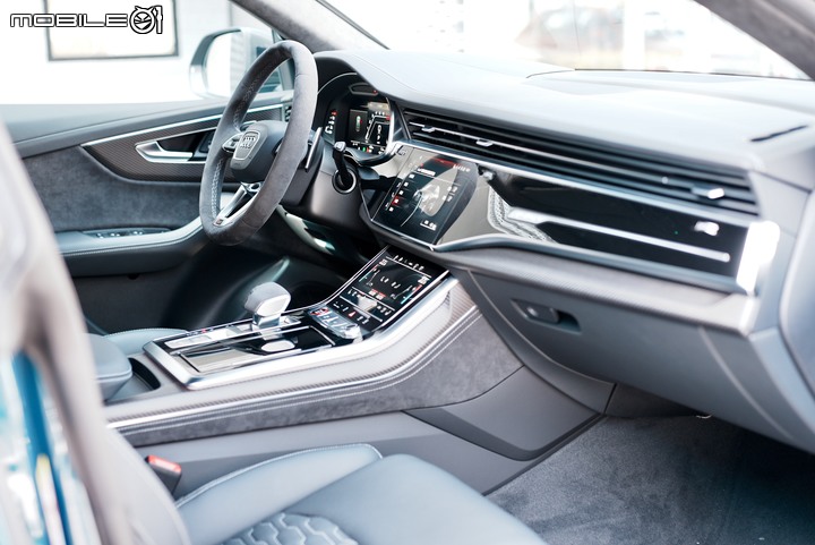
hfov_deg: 36.2
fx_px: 1246
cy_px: 272
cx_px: 408
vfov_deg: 24.7
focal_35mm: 55
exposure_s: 1/60
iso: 400
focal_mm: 55
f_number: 2.8
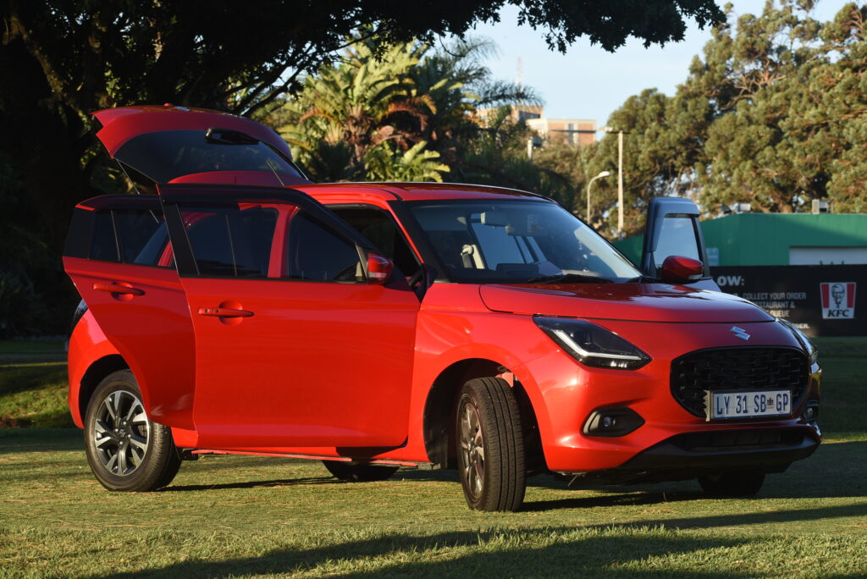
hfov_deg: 15.9
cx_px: 434
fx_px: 3108
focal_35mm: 129
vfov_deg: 10.6
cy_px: 290
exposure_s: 1/160
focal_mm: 86
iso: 100
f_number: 7.1
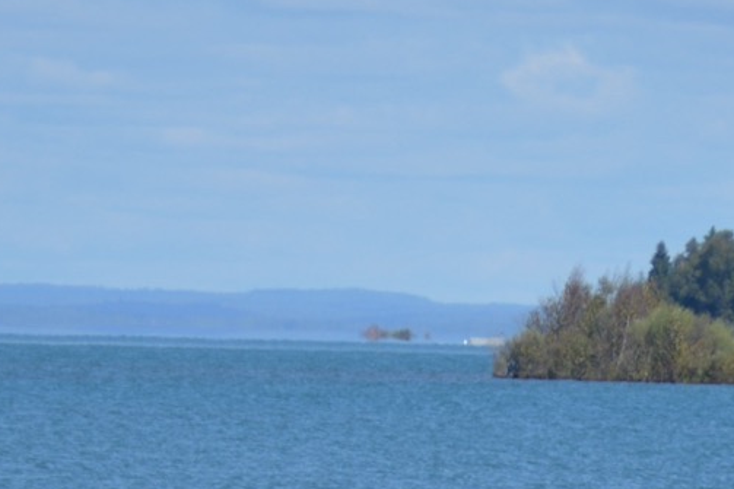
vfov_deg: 1.4
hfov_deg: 2.1
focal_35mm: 968
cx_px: 441
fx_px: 19729
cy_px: 644
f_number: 5.6
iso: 100
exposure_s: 1/500
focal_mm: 200
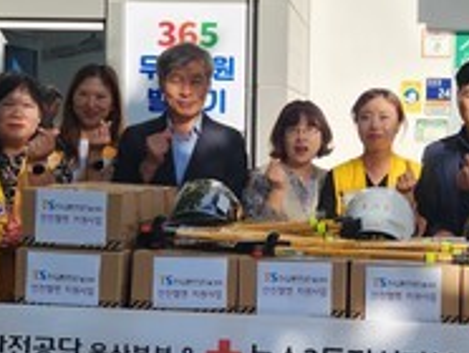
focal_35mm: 74
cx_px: 330
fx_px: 1004
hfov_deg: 26.1
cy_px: 176
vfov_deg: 19.9
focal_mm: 5.4
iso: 20
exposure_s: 1/1024
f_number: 1.8
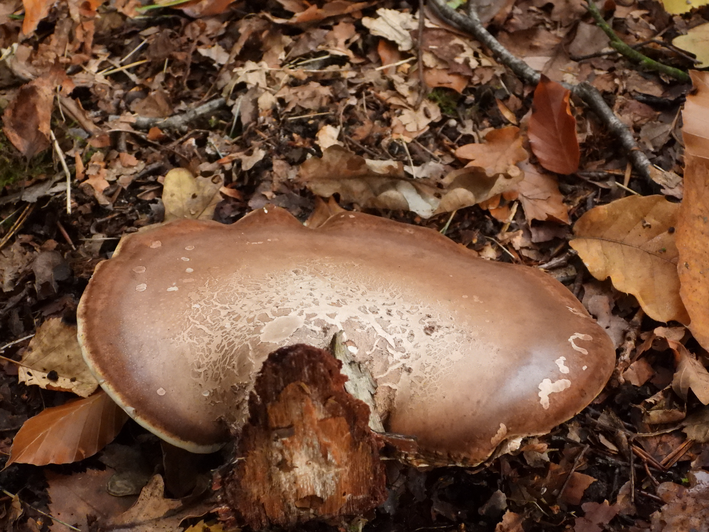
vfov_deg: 18.4
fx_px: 1639
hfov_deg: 24.4
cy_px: 266
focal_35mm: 80
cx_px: 354
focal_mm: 14.4
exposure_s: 1/1000
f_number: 3.5
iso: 1600
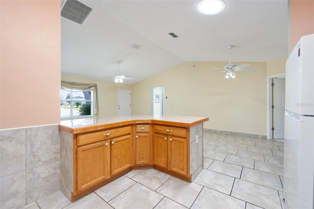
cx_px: 157
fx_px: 131
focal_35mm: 15
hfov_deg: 100.4
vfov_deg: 77.3
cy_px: 104
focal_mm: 15
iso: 160
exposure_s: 1/6
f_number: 7.1
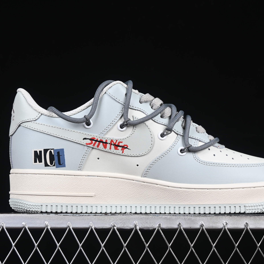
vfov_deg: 18.1
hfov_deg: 18.1
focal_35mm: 96
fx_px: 828
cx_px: 151
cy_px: 132
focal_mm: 50
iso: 160
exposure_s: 1/80
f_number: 8
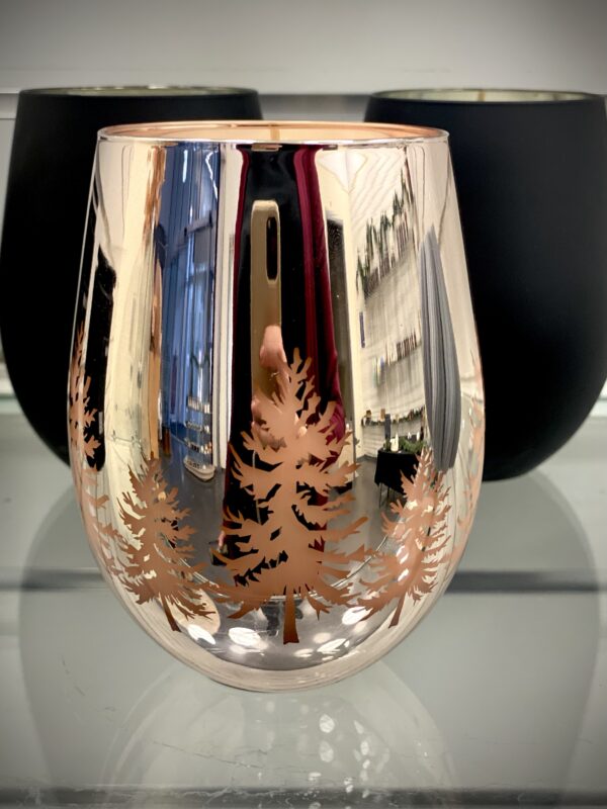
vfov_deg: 36.8
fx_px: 1216
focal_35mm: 52
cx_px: 304
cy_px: 404
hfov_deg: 28.0
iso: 125
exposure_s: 1/50
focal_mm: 6
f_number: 2
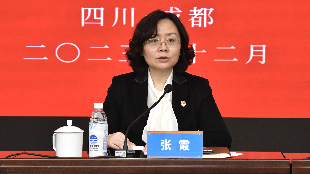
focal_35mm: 112
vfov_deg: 10.8
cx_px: 153
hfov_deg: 19.1
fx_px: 921
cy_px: 62
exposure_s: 1/100
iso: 2000
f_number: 9
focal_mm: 98
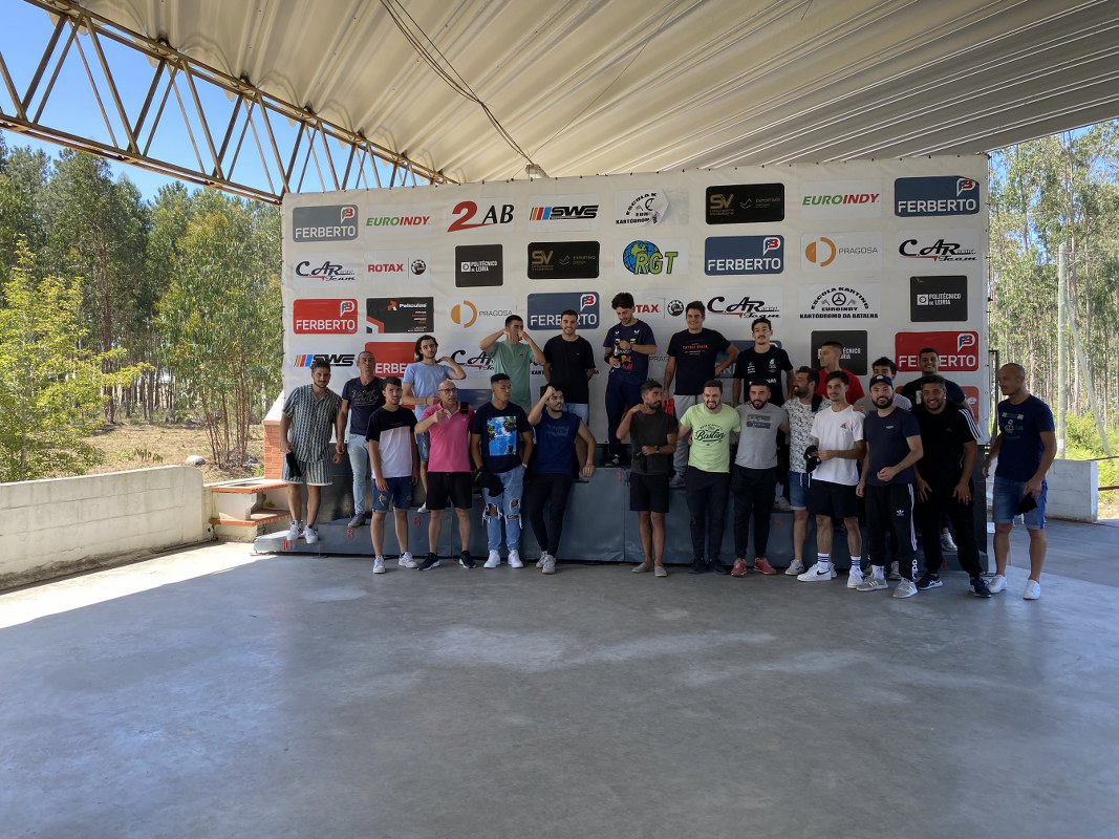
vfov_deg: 53.1
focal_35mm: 26
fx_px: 840
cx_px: 560
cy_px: 420
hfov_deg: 67.3
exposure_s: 1/326
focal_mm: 4.25
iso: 32
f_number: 1.8
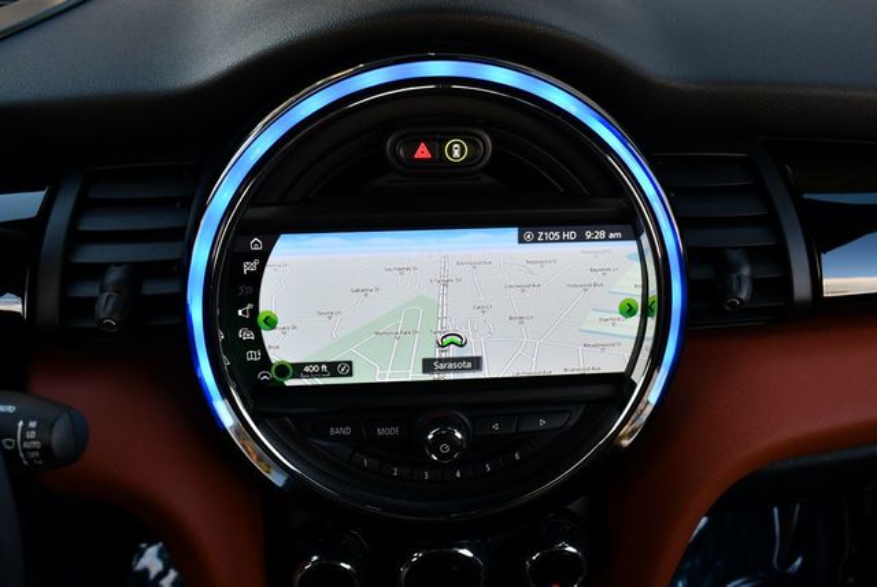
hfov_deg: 53.1
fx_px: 878
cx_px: 438
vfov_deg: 36.9
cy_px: 294
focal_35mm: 36
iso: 400
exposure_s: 1/250
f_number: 4.5
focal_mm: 18
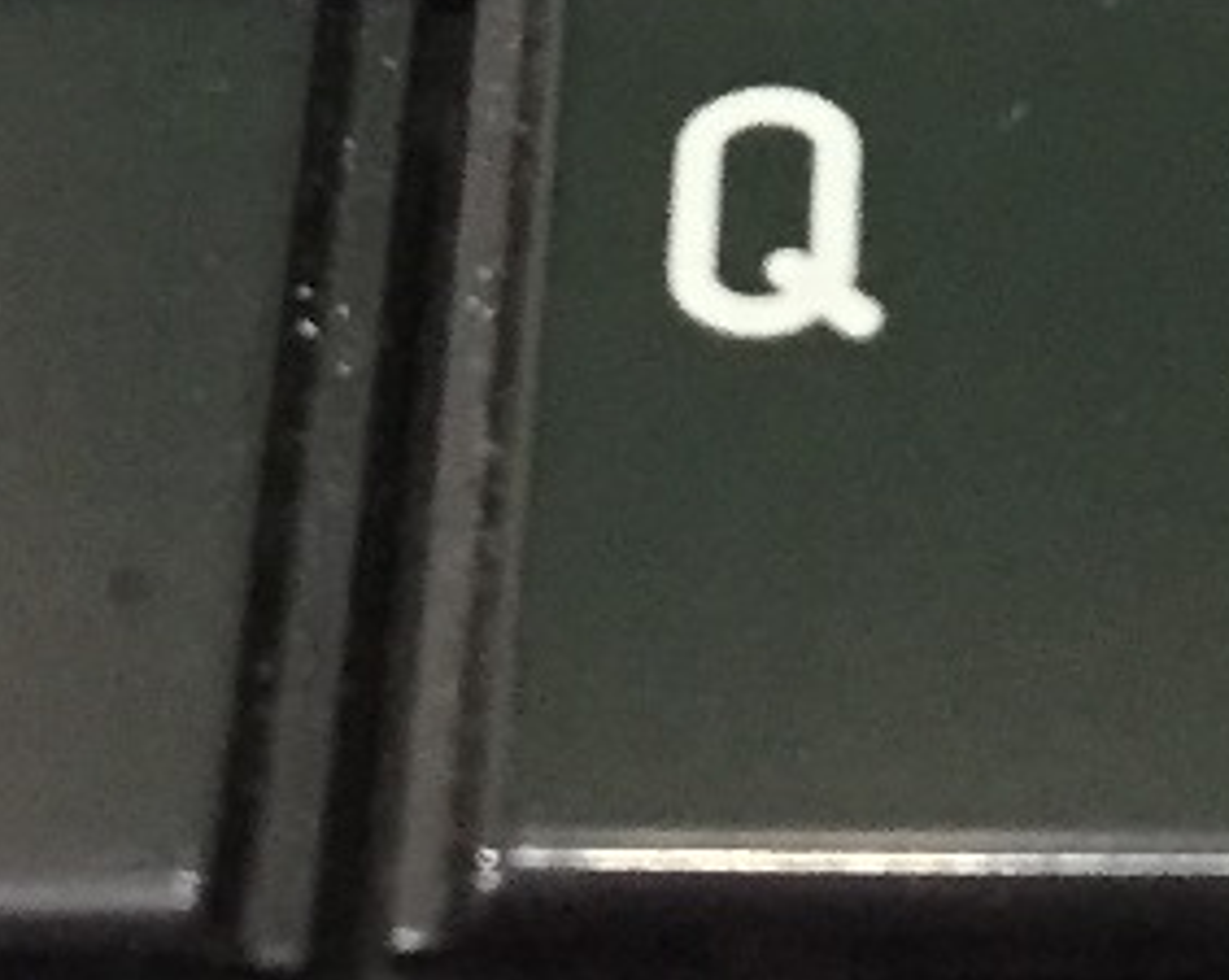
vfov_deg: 8.9
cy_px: -1010
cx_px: 1011
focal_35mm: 164
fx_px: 5959
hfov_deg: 11.7
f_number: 2.2
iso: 250
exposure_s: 1/25
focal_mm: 4.15
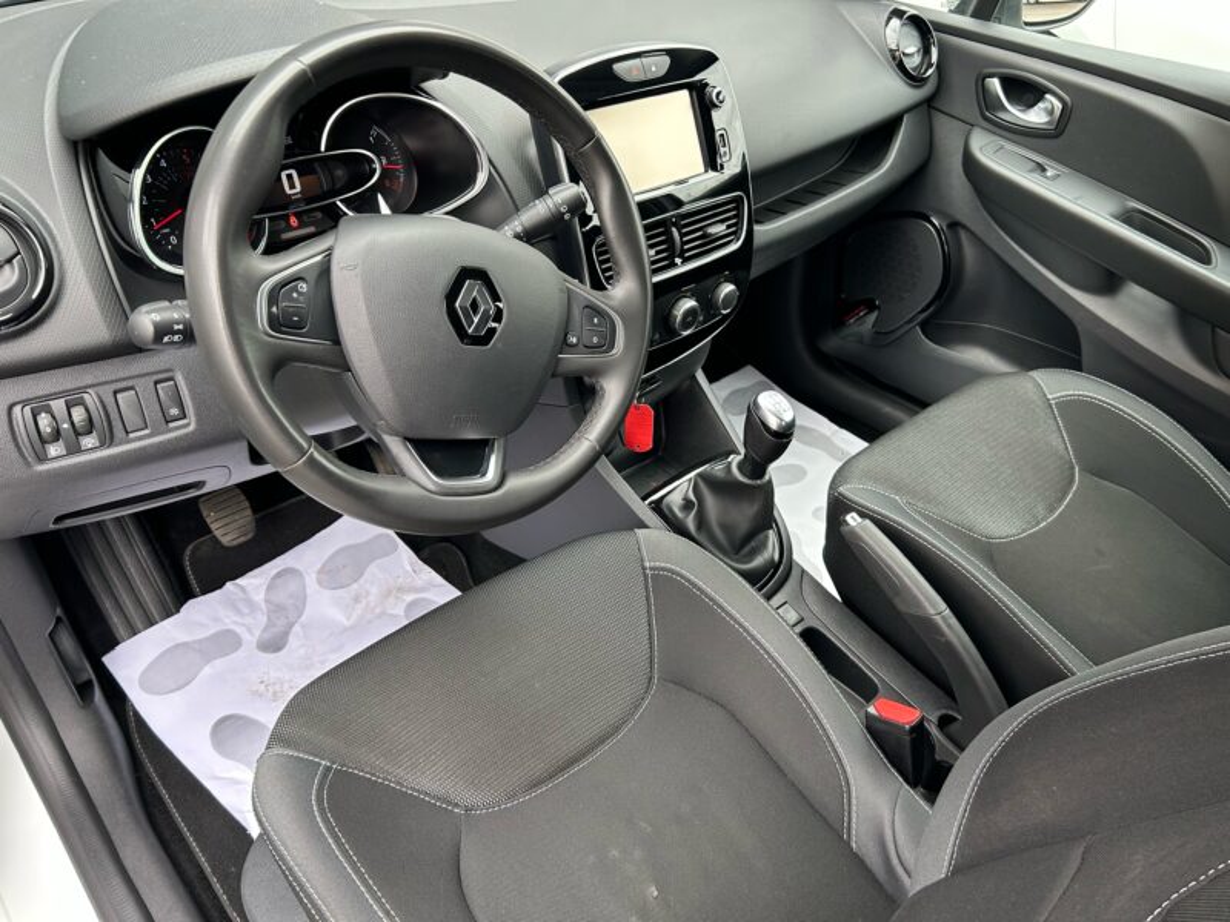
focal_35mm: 26
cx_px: 615
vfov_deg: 53.1
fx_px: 924
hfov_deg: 67.3
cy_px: 461
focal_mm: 5.7
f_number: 1.5
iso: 100
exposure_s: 1/121
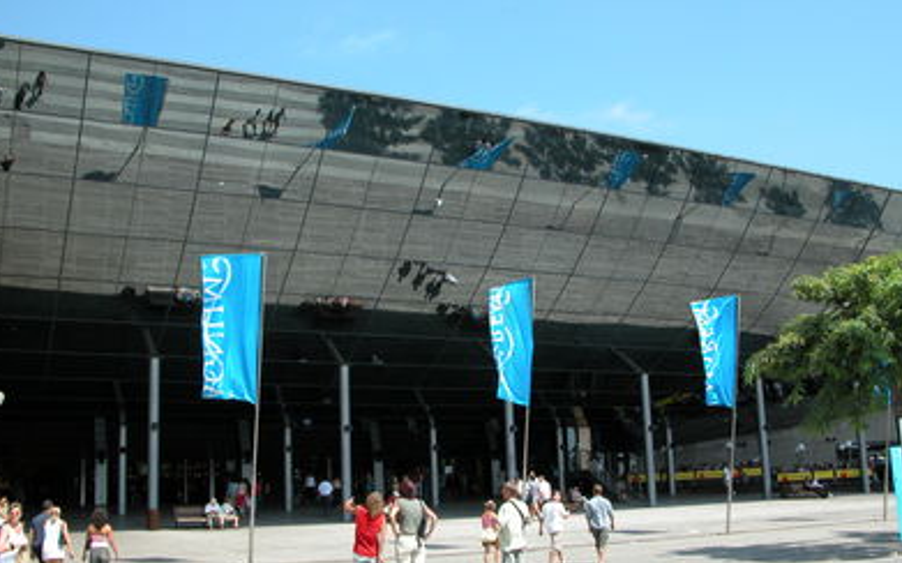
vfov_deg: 33.5
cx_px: 445
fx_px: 934
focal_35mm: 38
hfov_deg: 51.6
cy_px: 307
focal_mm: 8.9
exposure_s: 1/253
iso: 100
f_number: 5.6
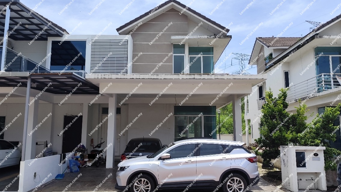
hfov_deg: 71.9
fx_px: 235
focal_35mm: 26
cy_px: 91
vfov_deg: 44.3
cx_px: 171
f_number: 1.65
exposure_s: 1/982
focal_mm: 6.14
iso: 50
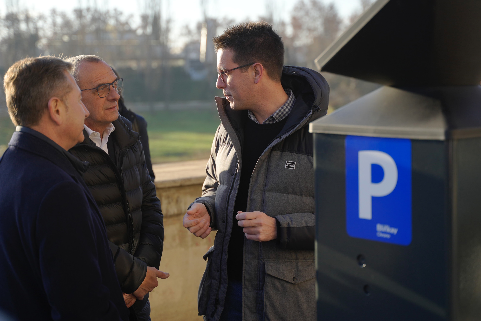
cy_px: 160
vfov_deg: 24.2
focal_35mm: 56
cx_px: 240
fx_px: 748
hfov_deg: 35.6
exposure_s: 1/640
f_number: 2.8
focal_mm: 56
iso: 100
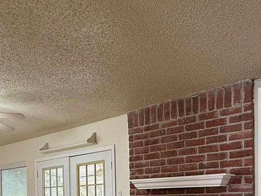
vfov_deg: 31.2
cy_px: 206
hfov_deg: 44.3
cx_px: 92
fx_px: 317
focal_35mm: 42
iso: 250
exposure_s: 1/120
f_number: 2.2
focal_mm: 2.22
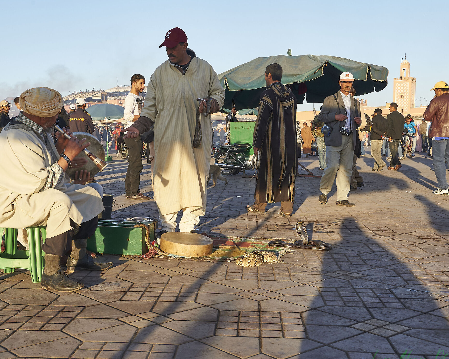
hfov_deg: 40.3
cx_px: 197
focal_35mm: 46
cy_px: 185
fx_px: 611
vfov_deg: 32.7
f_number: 9
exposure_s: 1/125
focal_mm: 38
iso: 200
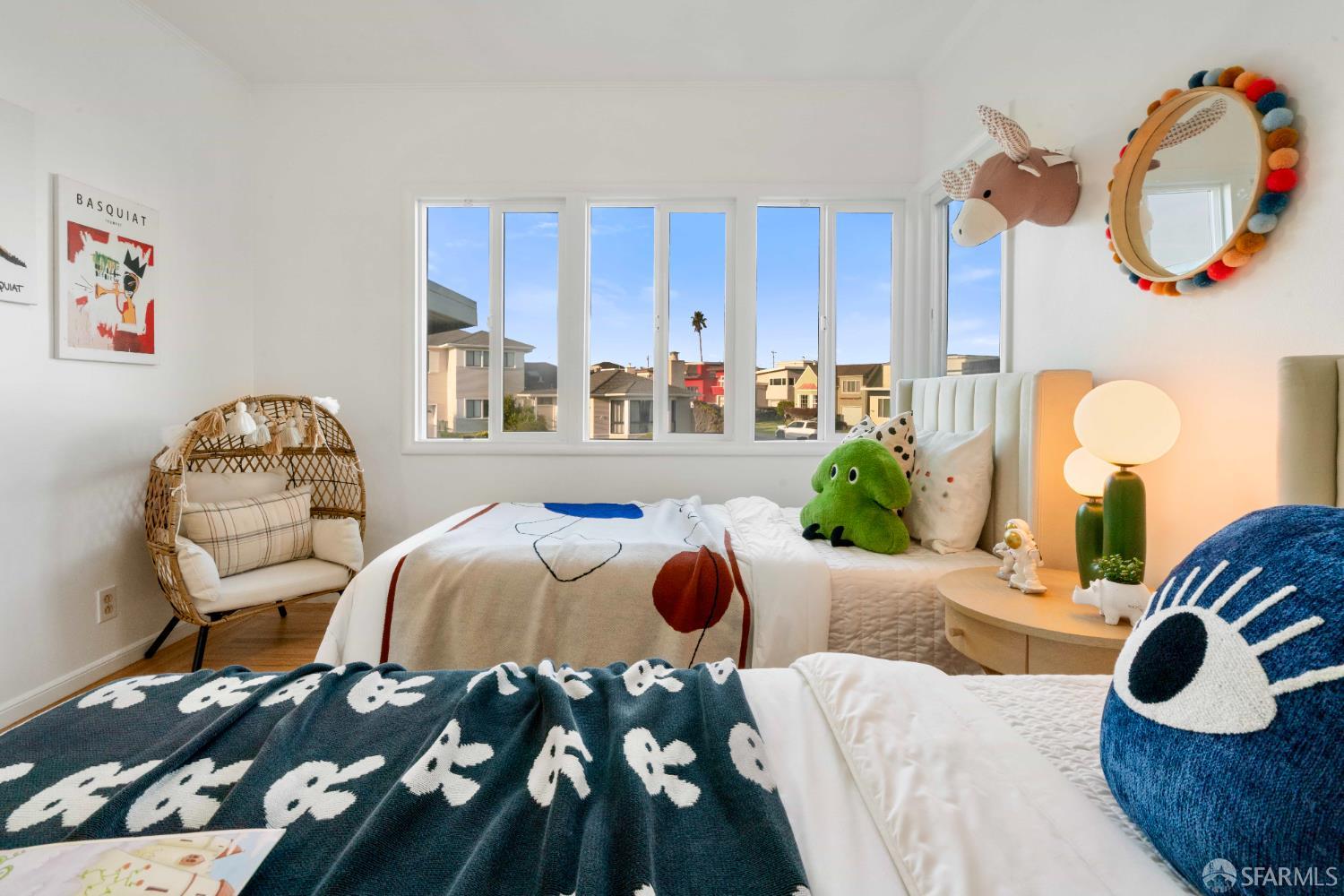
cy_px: 448
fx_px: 597
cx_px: 672
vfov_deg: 73.7
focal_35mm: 16
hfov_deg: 96.7
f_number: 16
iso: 400
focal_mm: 16
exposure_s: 1/13
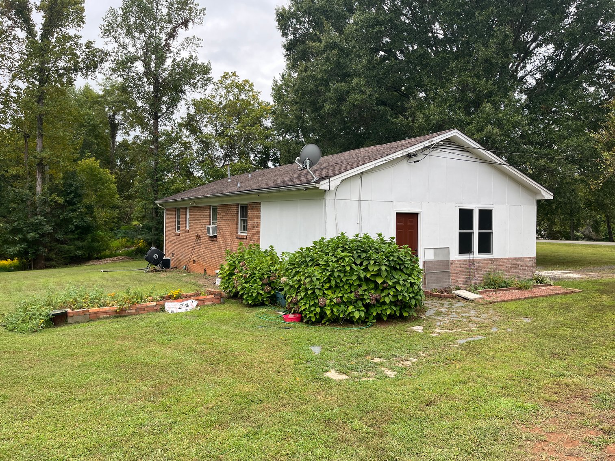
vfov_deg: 53.1
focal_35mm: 26
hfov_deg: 67.3
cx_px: 308
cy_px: 230
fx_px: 462
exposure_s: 1/558
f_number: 1.6
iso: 50
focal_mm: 5.1
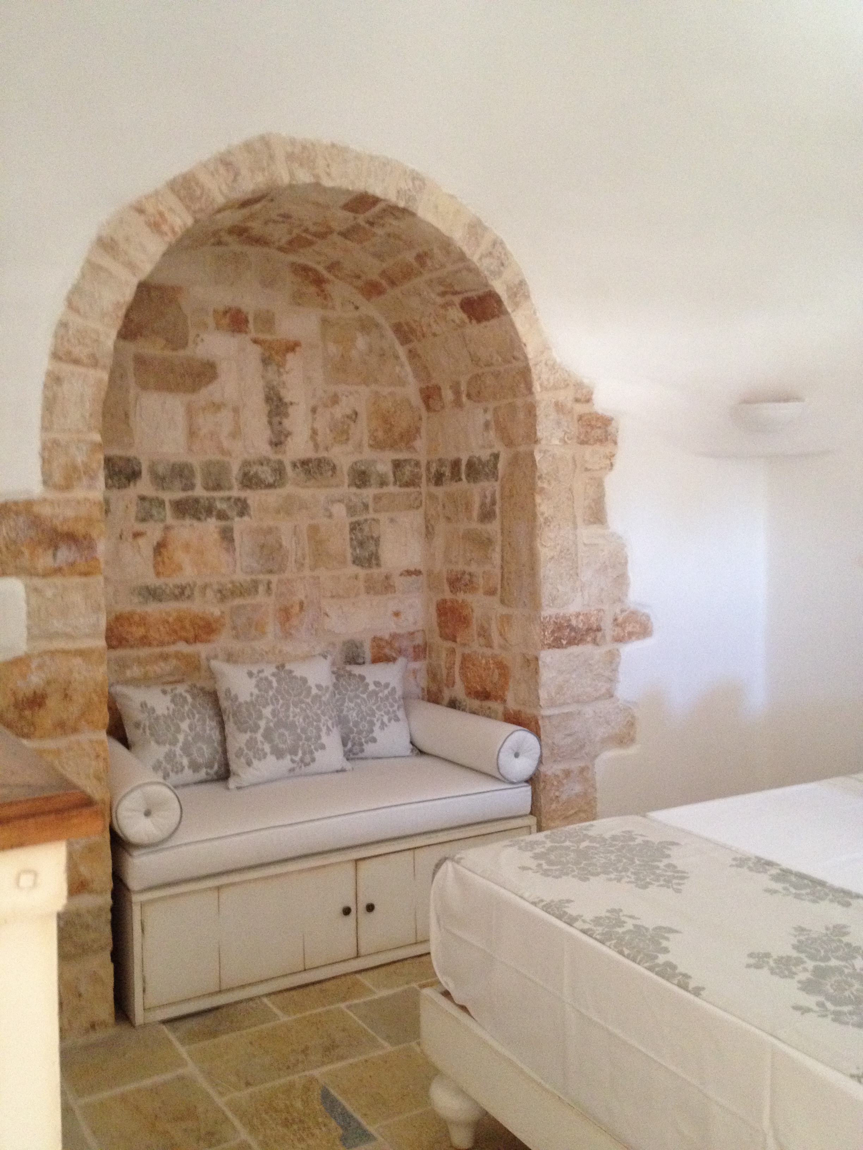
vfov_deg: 52.6
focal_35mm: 35
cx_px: 432
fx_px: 1163
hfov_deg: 40.7
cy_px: 575
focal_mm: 4.28
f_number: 2.4
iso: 320
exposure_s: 1/20
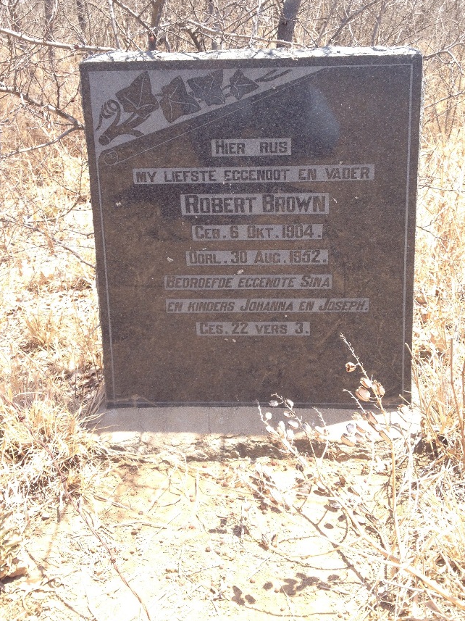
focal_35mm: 40
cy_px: 276
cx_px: 234
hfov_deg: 35.9
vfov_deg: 46.7
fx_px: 717
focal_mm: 4.28
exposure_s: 1/310
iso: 50
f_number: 2.4
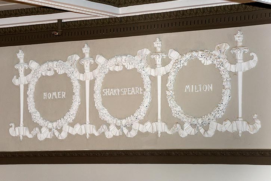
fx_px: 874
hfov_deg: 17.6
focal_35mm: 116
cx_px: 136
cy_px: 90
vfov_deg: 11.8
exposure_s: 1/250
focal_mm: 116
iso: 1250
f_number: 6.3
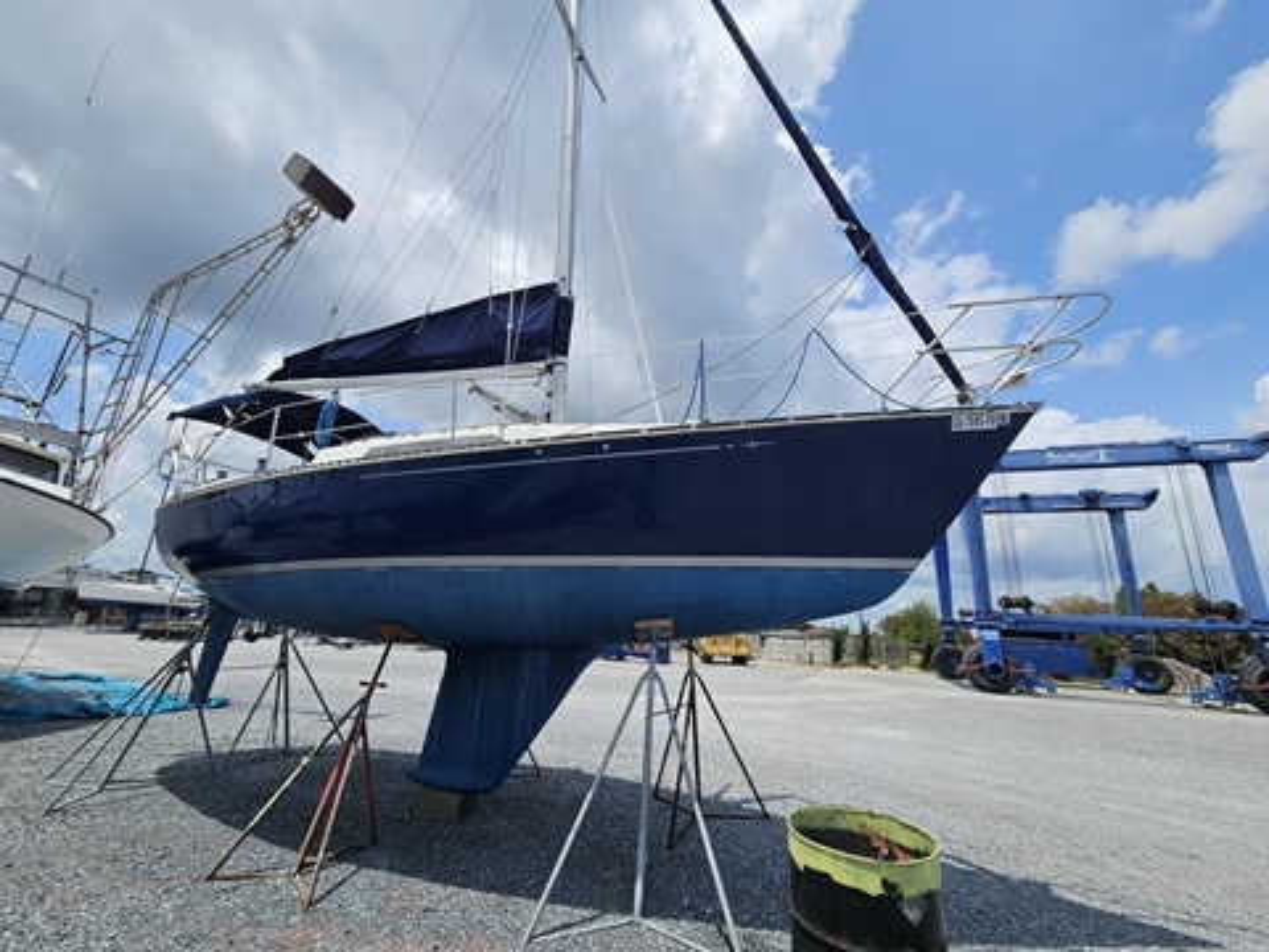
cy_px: 476
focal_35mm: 13
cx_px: 634
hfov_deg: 106.2
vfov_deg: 89.9
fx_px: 477
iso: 50
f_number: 2.2
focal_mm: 2.2
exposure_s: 1/3840
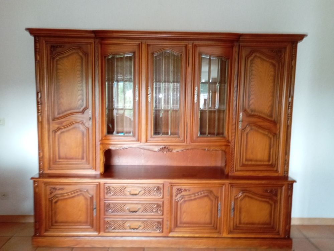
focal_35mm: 28
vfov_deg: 49.9
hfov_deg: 63.4
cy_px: 126
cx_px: 167
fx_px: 271
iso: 406
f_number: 1.8
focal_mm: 4.27
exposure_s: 1/11.1
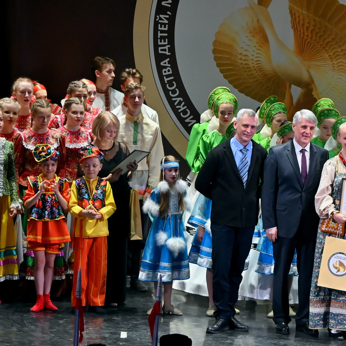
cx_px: 358
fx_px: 2849
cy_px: 177
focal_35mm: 252
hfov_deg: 6.9
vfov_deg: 7.0
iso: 800
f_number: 5.6
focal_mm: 93
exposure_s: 1/180
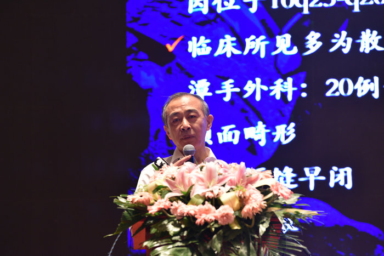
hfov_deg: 10.3
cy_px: 128
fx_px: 2134
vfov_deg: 6.9
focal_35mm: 200
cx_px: 192
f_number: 4.5
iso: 1600
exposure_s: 1/15
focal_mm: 200
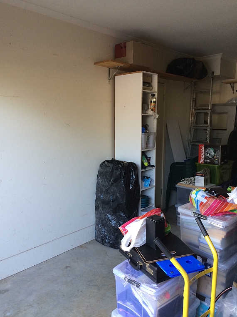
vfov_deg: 60.0
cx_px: 118
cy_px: 158
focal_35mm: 30
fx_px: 274
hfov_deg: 46.8
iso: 50
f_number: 2.2
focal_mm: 4.12
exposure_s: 1/30
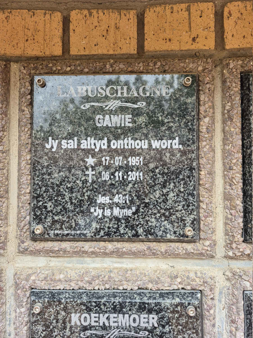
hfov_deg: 58.9
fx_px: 224
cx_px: 126
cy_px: 169
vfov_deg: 73.9
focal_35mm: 23
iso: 100
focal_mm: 5.4
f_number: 1.8
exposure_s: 1/180
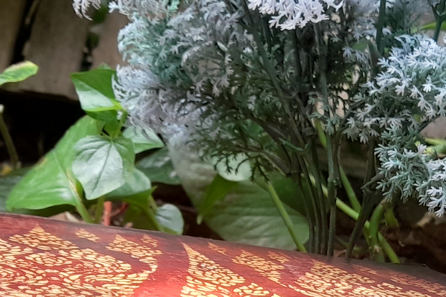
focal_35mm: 88
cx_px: 297
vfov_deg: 15.4
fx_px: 1090
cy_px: 251
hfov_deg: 23.0
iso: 20
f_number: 2
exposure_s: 1/100
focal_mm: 4.6
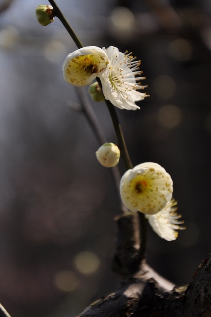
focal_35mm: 135
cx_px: 106
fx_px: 1188
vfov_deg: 15.2
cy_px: 158
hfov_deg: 10.1
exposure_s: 1/1250
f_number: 5.6
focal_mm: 90
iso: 200
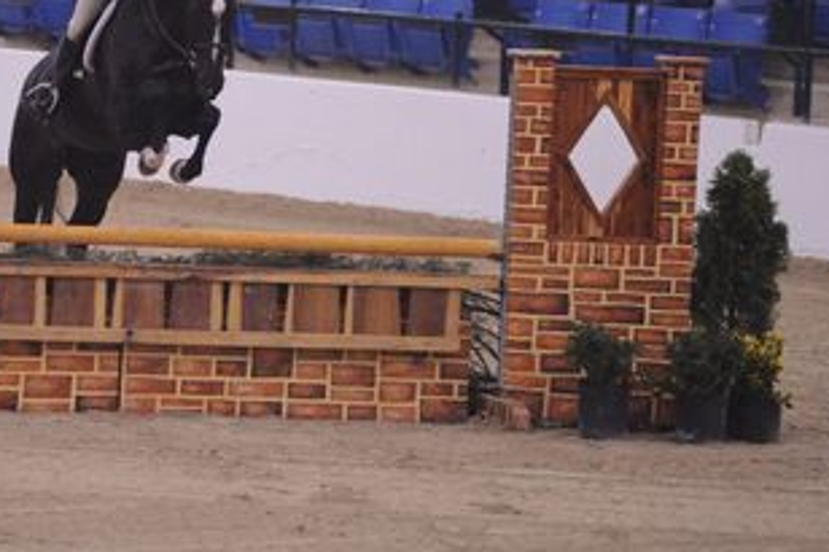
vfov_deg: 3.3
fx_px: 9574
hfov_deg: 5.0
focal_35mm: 416
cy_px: 140
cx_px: 137
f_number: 2.8
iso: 5000
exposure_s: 1/400
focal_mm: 200
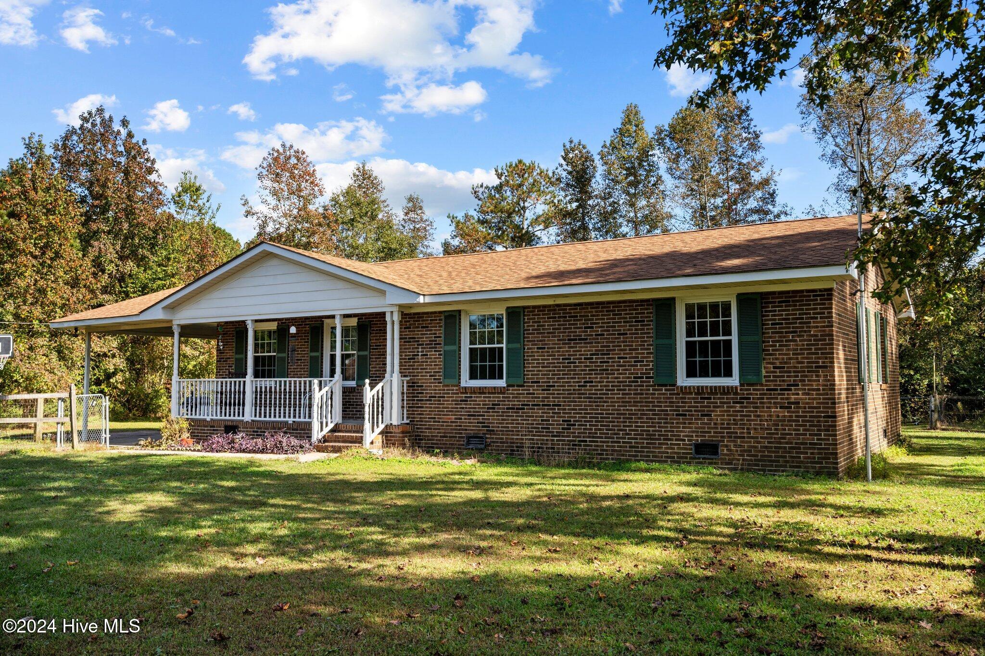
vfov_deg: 43.6
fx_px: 821
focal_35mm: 30
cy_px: 328
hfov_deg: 61.9
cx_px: 492
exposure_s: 1/160
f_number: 7.1
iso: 80
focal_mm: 30
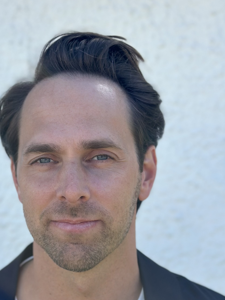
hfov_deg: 16.9
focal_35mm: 87
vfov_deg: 22.4
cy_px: 213
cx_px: 85
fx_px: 754
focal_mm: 6.86
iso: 80
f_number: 1.78
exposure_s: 1/1212
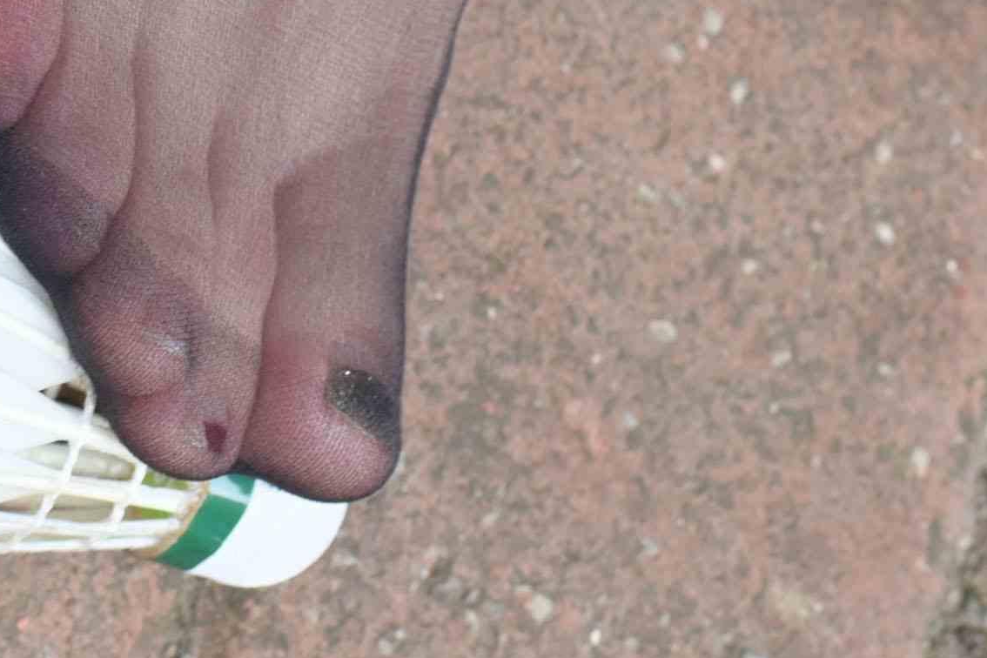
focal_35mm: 142
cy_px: -371
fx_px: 3893
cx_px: 13
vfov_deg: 9.4
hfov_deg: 14.2
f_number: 5.6
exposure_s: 1/200
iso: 200
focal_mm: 35
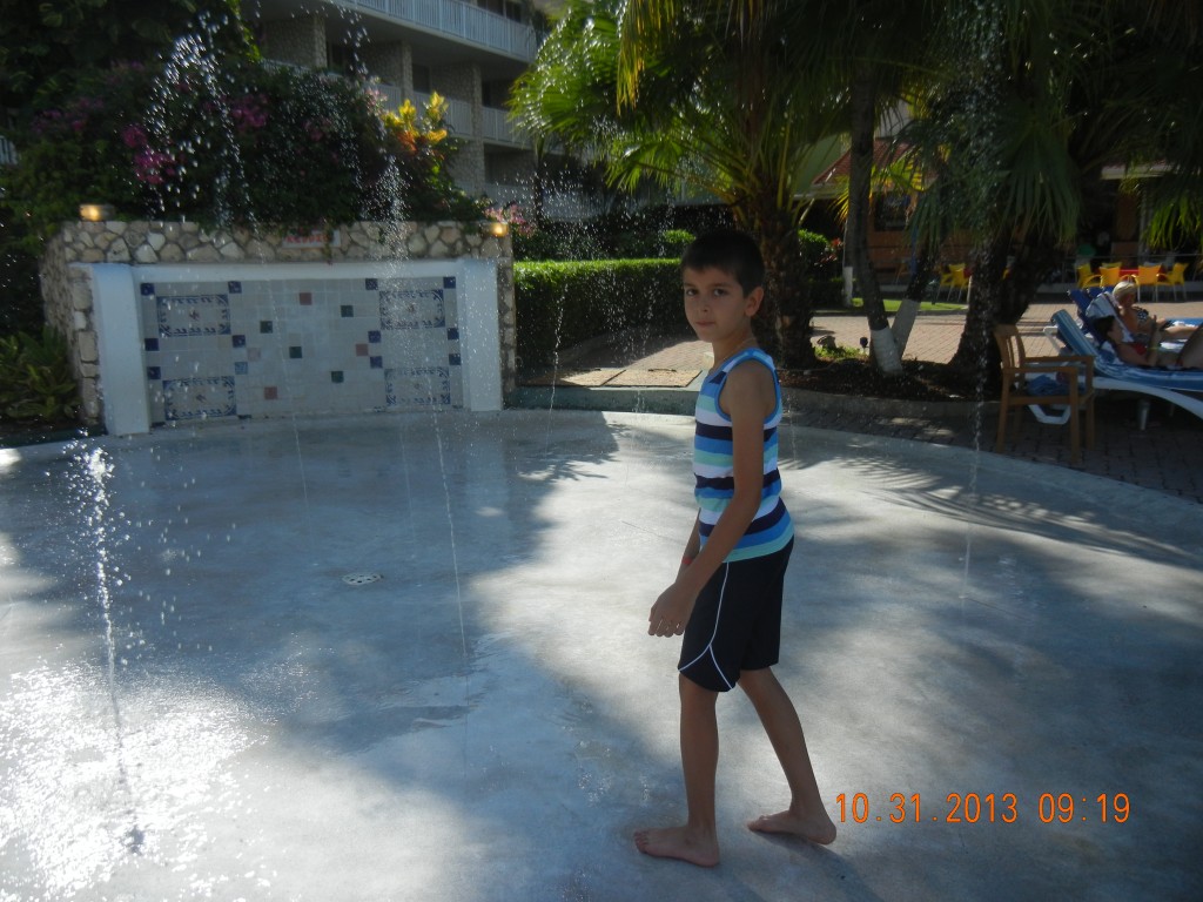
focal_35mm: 30
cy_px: 451
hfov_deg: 60.0
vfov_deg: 46.8
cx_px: 602
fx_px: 1043
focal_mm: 5.4
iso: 160
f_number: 7
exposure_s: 1/466
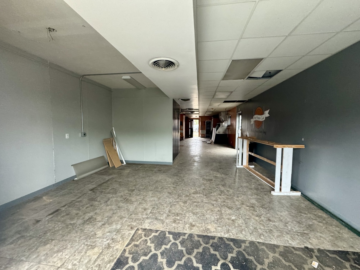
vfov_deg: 85.7
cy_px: 135
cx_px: 180
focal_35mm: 14
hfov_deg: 102.1
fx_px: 146
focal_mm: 2.22
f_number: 2.2
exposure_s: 1/60
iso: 500
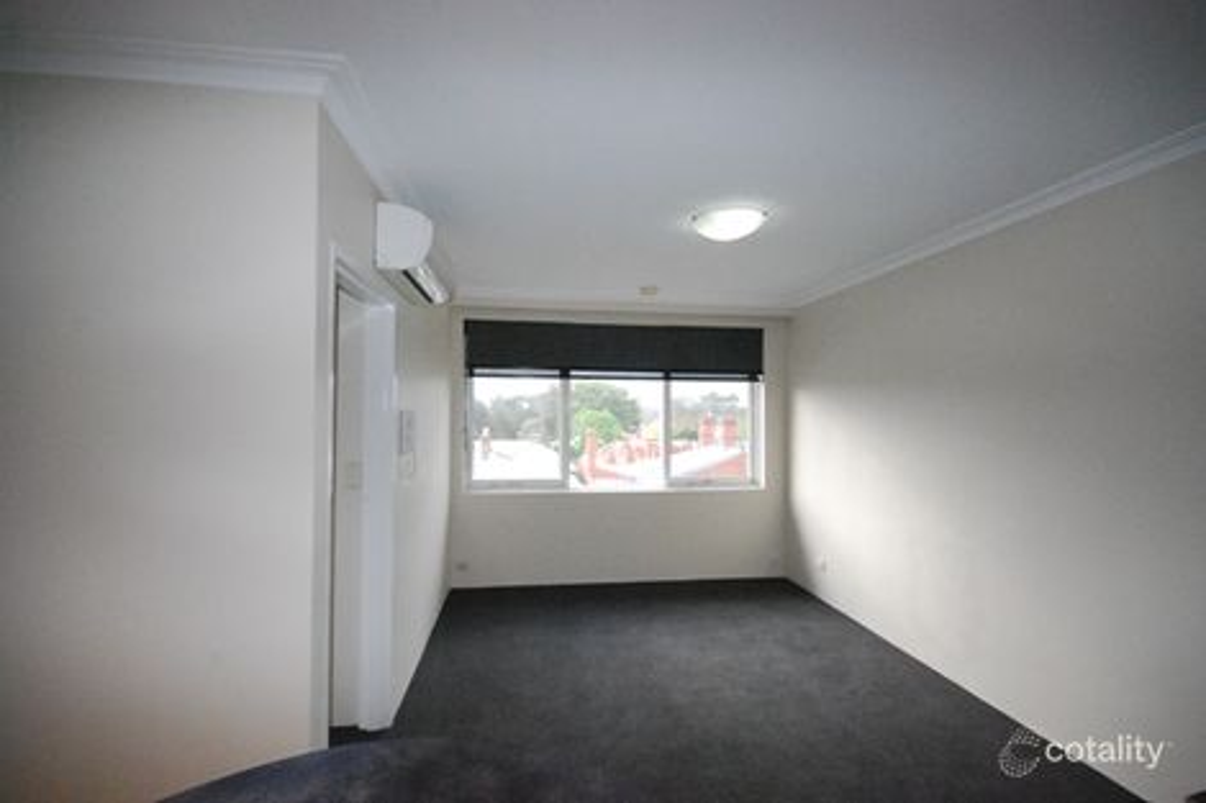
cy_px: 402
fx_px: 502
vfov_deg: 77.3
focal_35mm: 15
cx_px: 603
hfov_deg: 100.4
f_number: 8
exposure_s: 1/200
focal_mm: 10
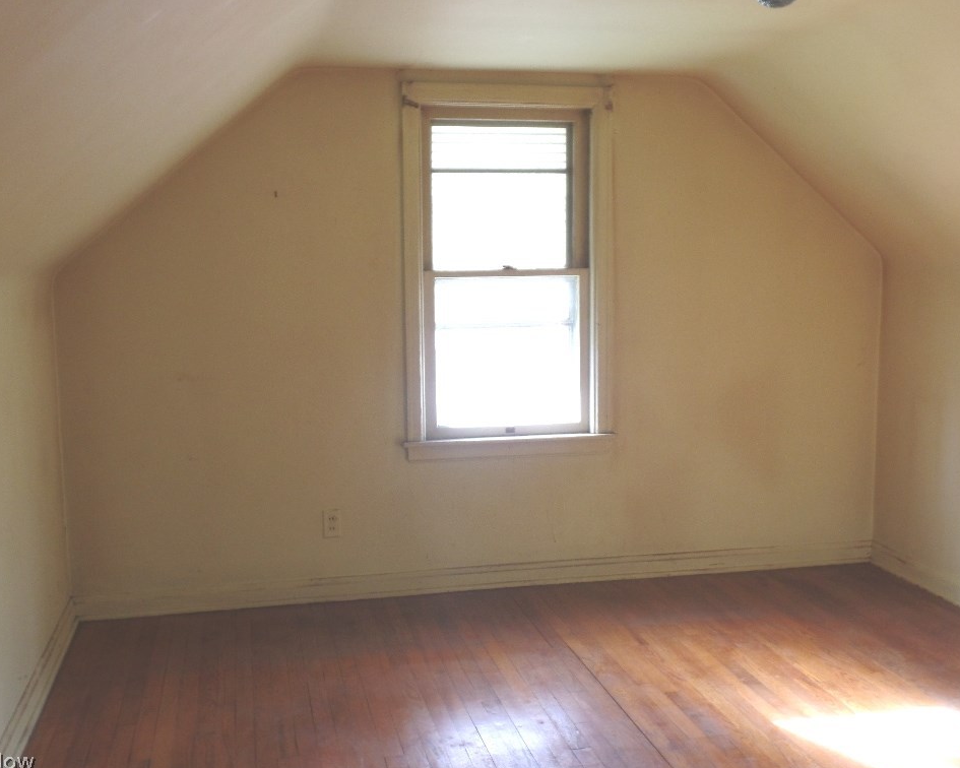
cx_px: 449
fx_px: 1051
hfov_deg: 49.1
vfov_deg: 40.1
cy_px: 388
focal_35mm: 37
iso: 160
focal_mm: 6.2
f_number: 3
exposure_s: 1/30
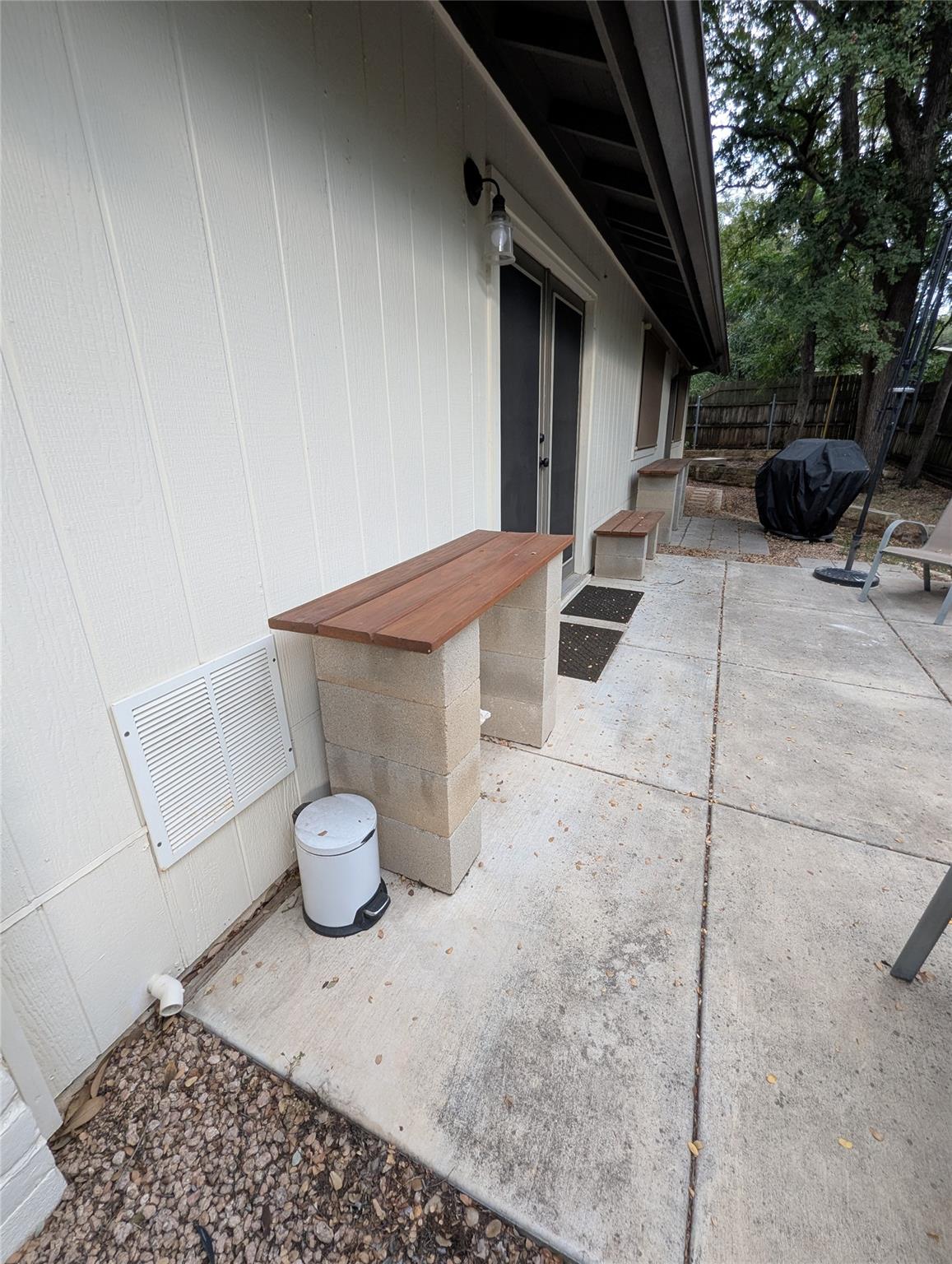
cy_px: 632
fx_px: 475
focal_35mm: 13
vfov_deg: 106.1
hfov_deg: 90.1
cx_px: 476
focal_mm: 1.95
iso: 45
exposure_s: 1/89.8
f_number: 2.2
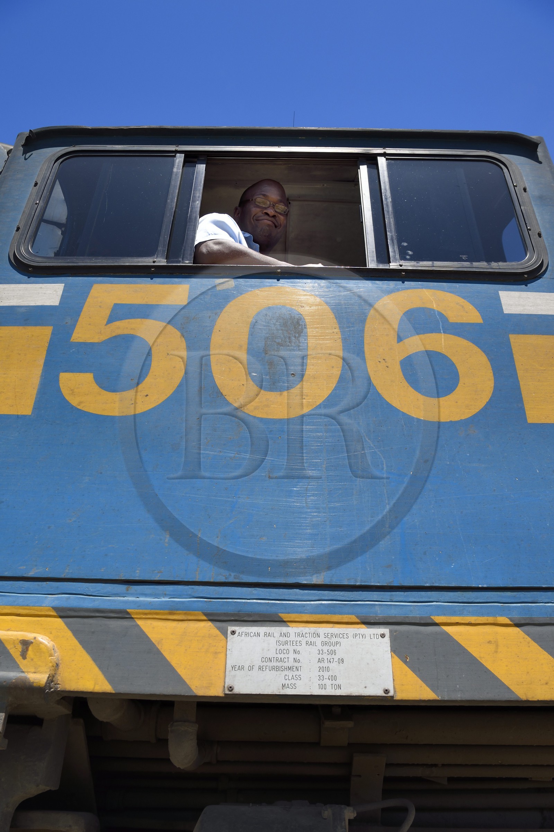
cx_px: 277
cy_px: 416
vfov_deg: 63.7
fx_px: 670
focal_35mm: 29
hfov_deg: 44.9
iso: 200
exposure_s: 1/320
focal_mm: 29
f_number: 10
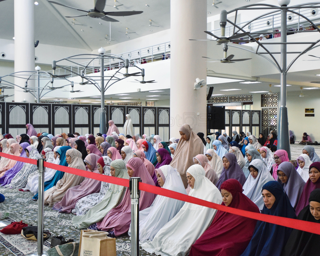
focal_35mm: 42
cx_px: 197
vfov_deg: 35.7
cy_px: 125
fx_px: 398
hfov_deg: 43.5
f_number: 4.5
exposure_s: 1/80
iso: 1250
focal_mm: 24
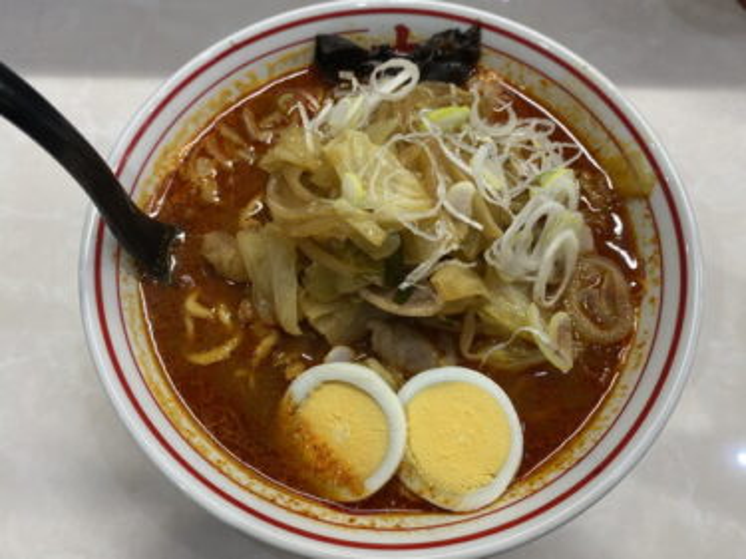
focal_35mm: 26
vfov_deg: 53.0
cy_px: 280
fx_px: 560
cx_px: 373
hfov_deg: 67.3
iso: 125
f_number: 1.8
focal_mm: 4.25
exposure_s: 1/100
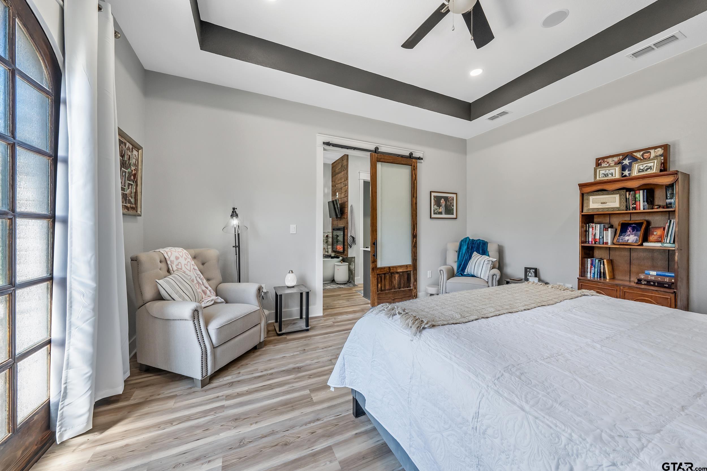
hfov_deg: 108.3
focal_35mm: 13
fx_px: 255
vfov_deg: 85.4
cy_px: 236
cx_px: 354
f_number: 8
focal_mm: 13
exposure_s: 1/30
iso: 800
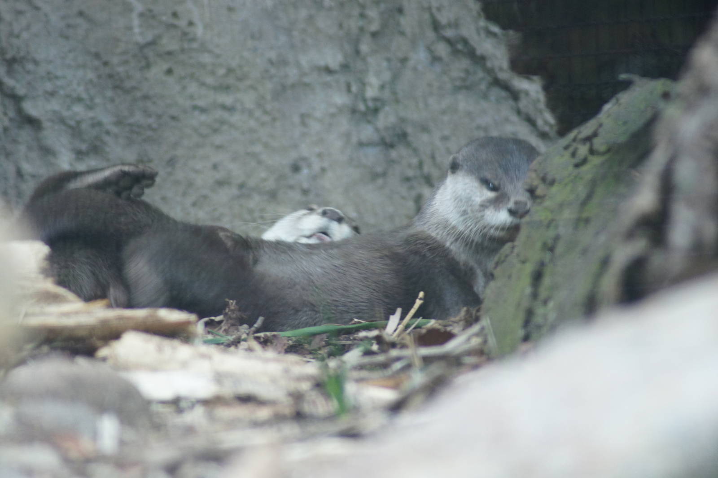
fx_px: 8970
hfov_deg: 4.6
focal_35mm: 450
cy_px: 239
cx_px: 359
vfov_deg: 3.1
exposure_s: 1/20
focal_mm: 300
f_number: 5.6
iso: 800
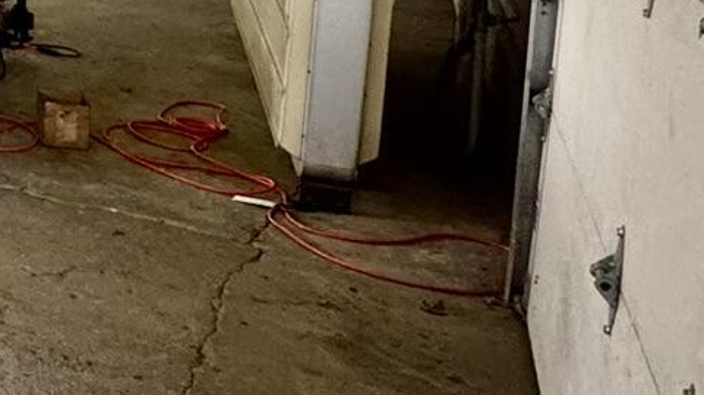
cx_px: -407
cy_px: -159
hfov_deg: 23.9
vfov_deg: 17.1
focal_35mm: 65
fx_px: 1213
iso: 320
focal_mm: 2.22
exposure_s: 1/60
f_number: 2.2
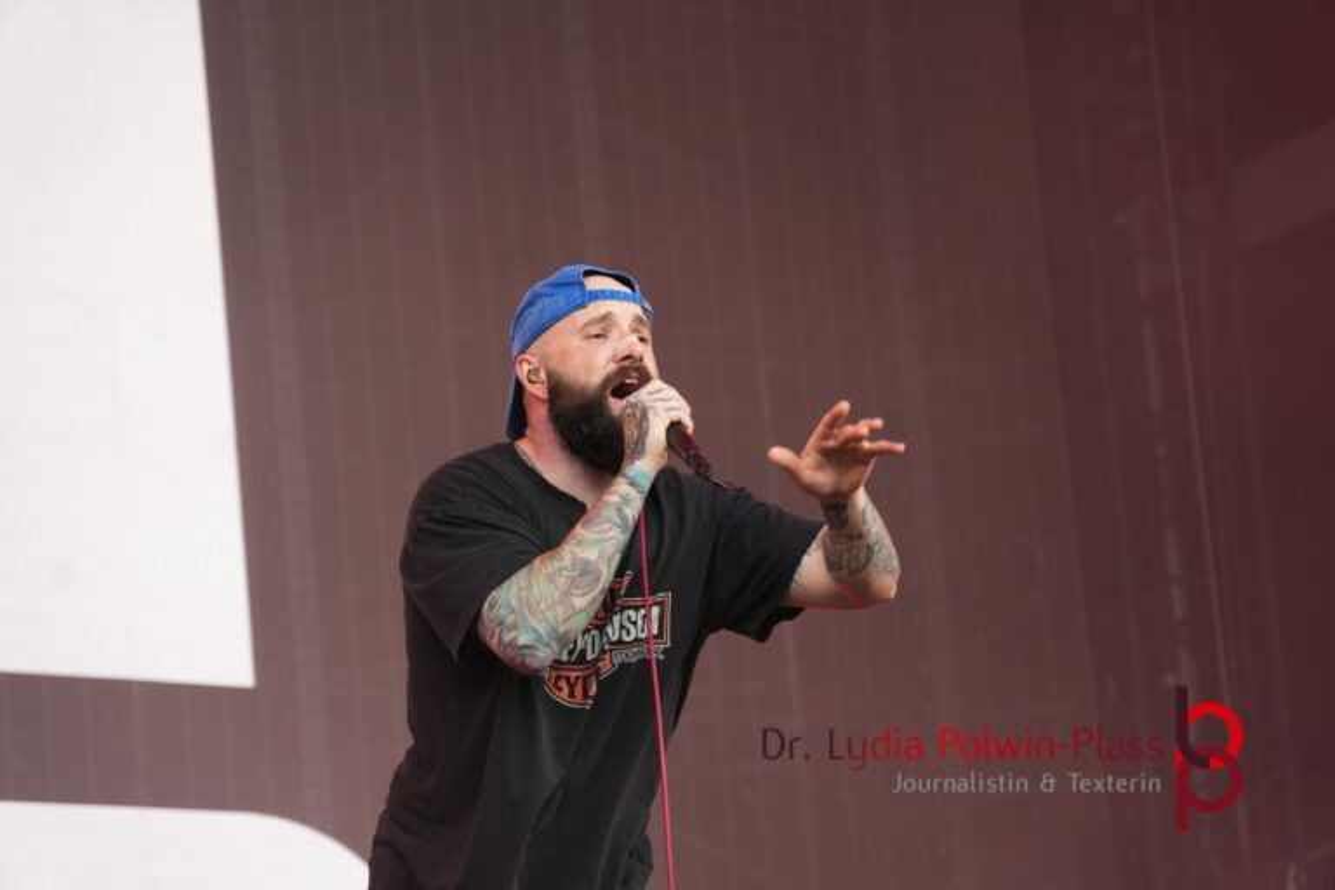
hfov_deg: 11.3
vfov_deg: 7.6
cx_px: 668
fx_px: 6730
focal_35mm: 182
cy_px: 445
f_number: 5.6
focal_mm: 121
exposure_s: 1/200
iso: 250
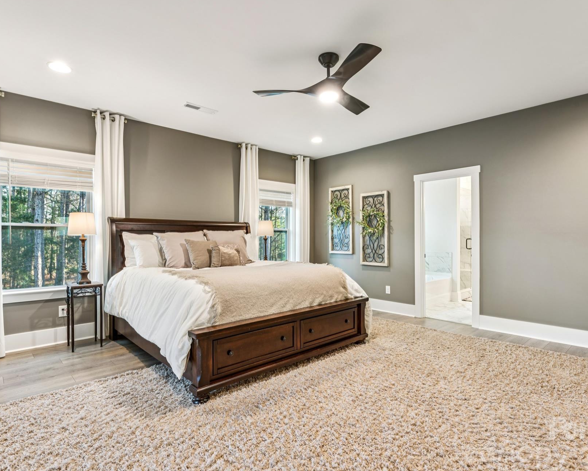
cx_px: 297
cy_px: 238
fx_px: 339
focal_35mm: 19
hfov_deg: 81.9
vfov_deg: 69.5
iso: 100
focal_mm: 16.4
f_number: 13
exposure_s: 1.6
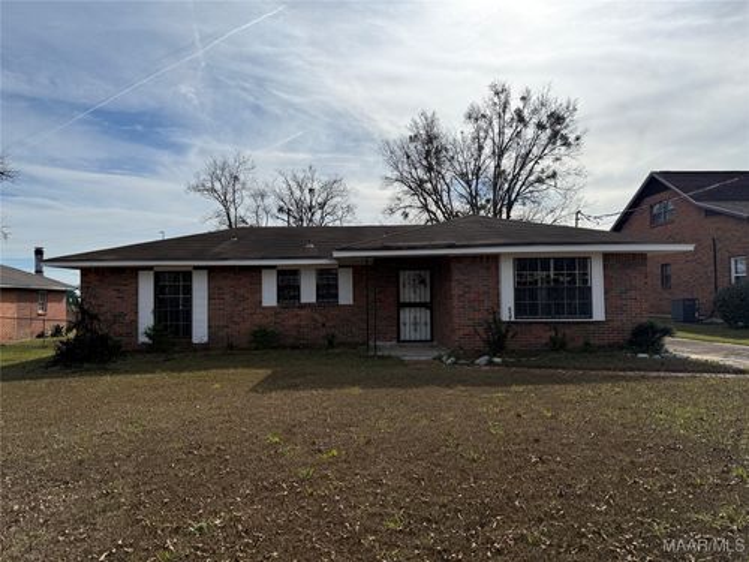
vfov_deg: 56.8
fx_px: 519
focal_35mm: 24
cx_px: 374
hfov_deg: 71.6
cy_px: 281
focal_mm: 6.76
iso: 80
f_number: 1.78
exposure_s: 1/11905
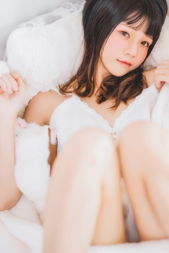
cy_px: 106
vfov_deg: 30.0
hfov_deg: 20.3
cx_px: 104
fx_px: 472
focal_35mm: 67
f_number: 1.4
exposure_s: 1/160
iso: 250
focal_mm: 50
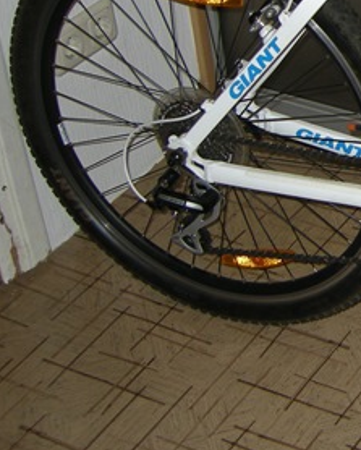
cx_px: 631
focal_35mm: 101
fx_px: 1347
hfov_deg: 13.8
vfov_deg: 18.7
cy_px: 66
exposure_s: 1/60
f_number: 2.7
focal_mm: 7.5
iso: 64
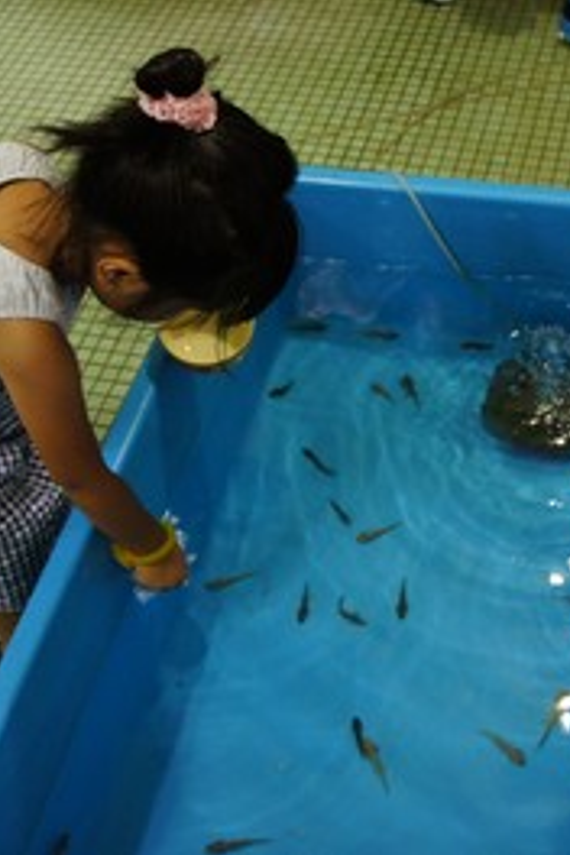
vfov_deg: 39.6
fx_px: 1187
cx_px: 434
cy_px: 428
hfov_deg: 26.6
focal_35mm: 50
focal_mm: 22
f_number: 4
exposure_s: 1/40
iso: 1000
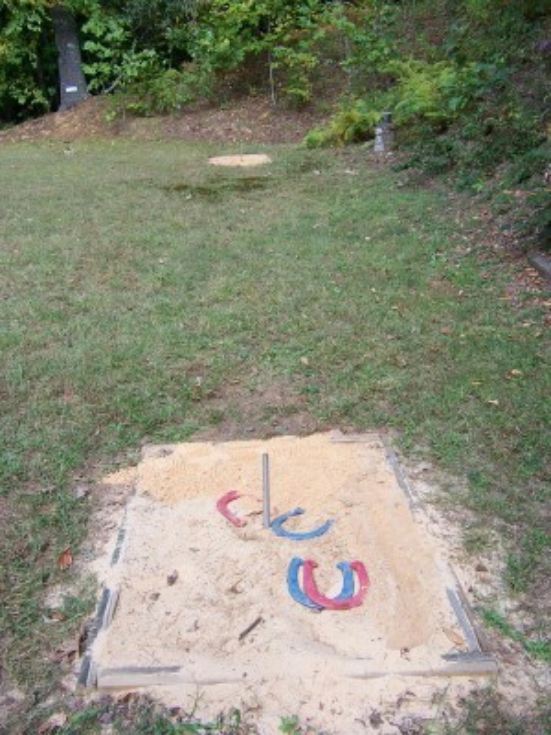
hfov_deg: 42.9
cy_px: 368
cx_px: 276
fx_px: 700
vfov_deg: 55.4
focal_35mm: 33
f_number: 3.4
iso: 80
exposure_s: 1/125
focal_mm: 5.5
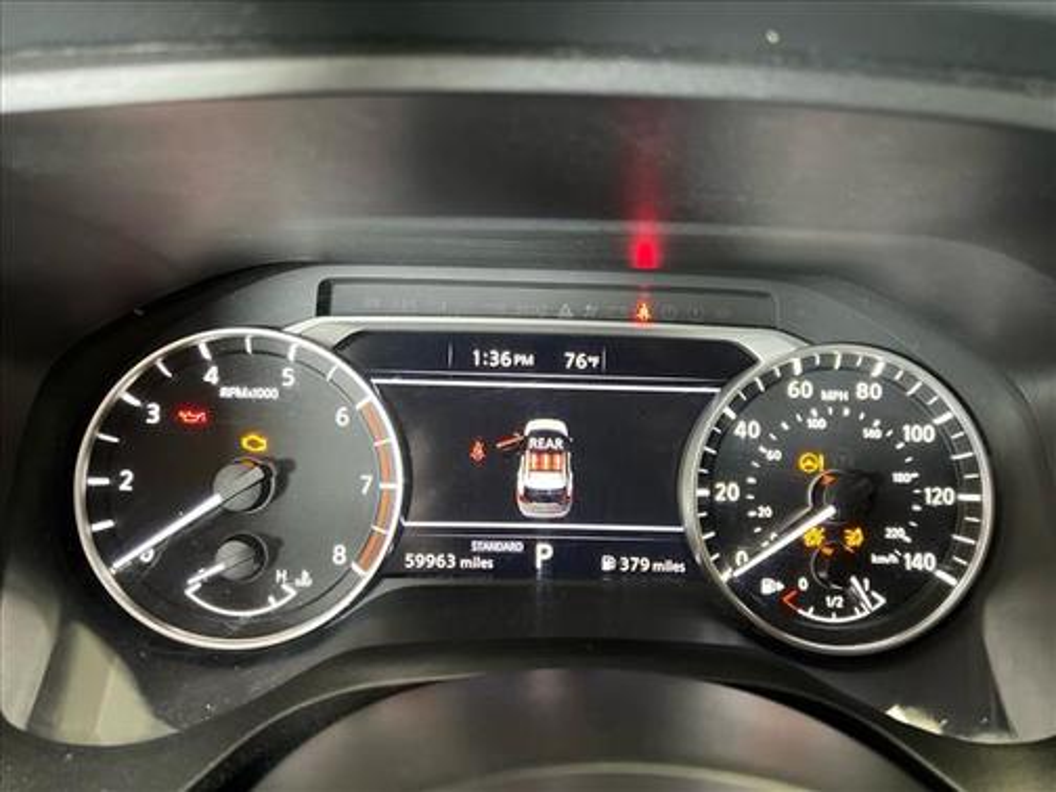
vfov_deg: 53.1
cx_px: 528
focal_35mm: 26
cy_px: 396
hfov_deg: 67.3
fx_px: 793
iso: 640
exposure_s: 1/30
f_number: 1.5
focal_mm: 5.7
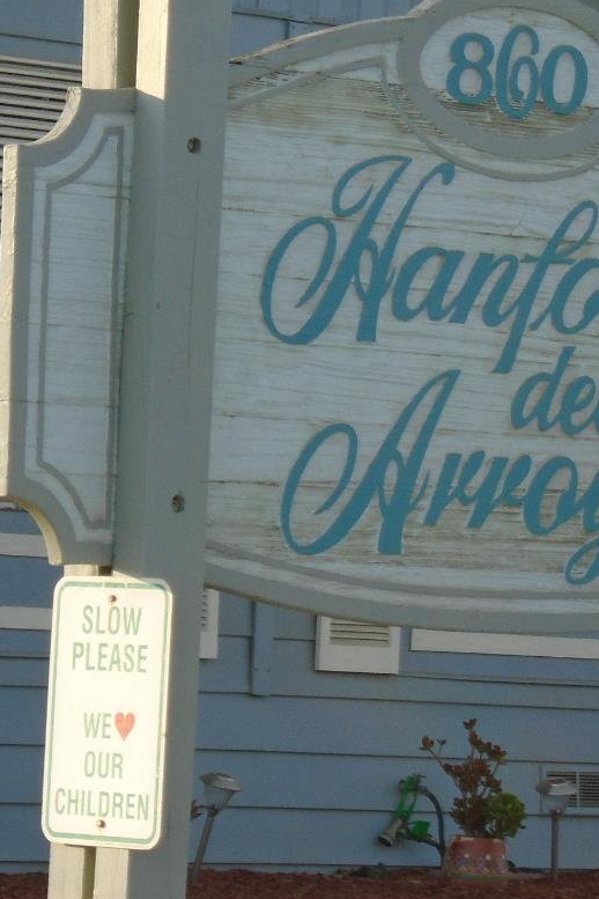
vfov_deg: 7.9
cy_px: 314
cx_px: 258
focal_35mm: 261
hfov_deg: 5.3
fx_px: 6514
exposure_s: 1/100
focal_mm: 23
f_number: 6.4
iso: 100
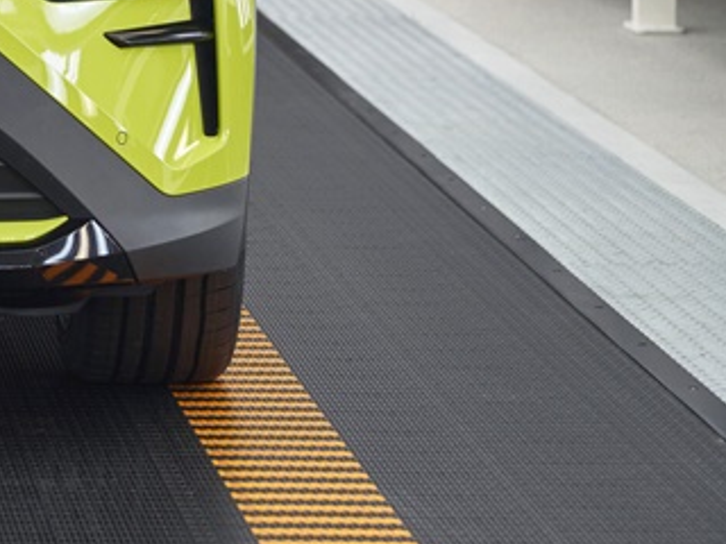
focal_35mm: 252
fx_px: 5285
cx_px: -327
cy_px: -301
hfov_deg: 7.7
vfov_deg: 5.8
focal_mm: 70
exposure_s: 1/60
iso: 200
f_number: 3.2
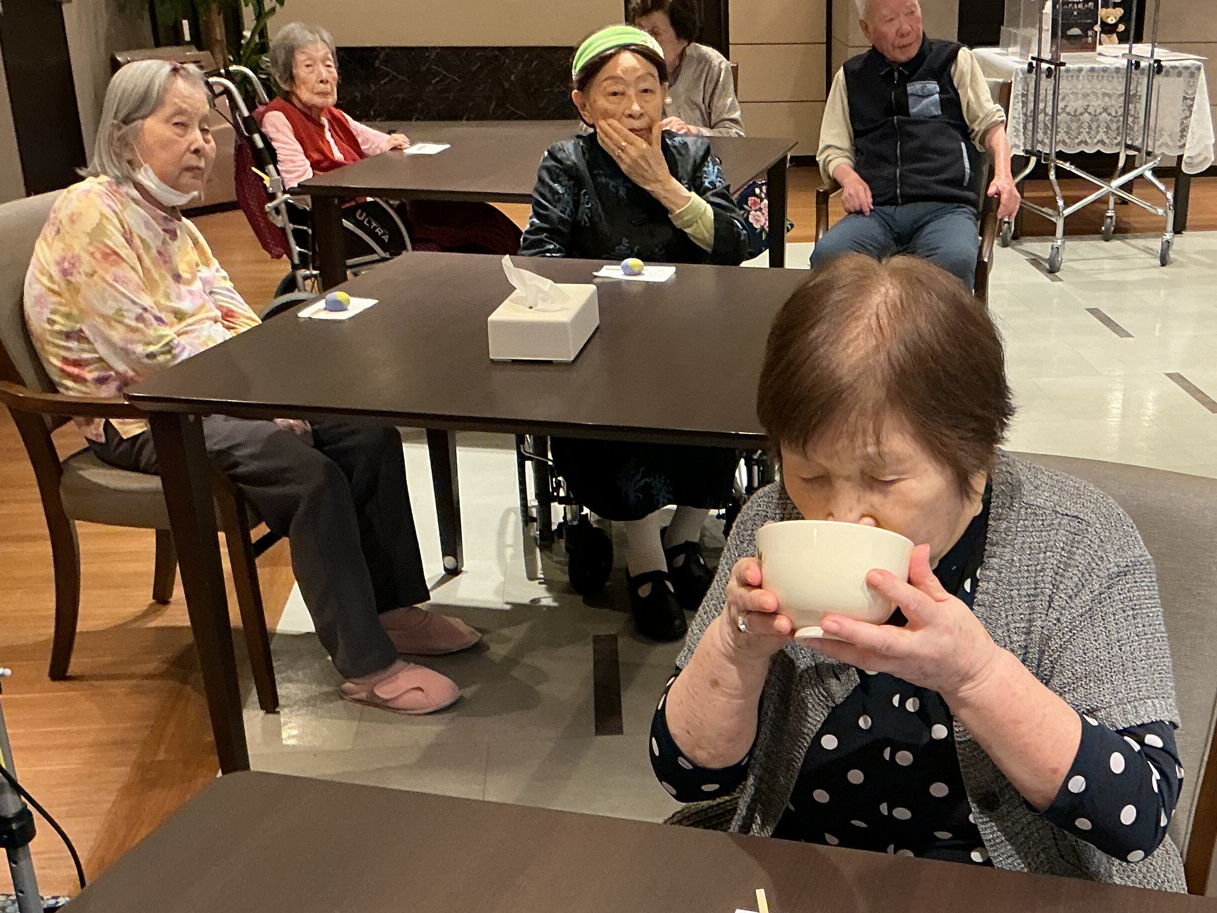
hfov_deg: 39.2
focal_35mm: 48
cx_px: 802
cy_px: 629
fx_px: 1688
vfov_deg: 30.0
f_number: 1.8
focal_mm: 3
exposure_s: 1/60
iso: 160
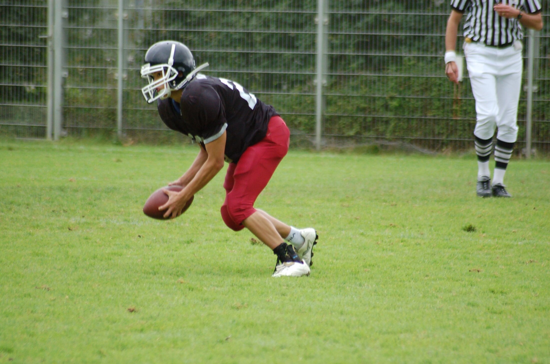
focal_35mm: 405
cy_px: 182
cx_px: 275
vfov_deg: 3.4
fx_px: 6176
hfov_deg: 5.1
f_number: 5.6
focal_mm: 270
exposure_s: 1/500
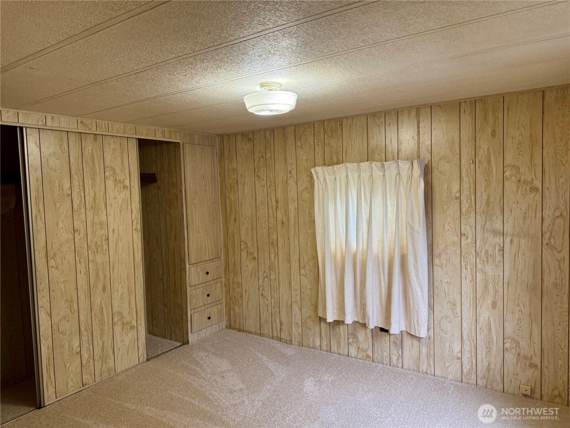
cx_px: 285
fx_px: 395
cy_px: 214
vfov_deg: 56.8
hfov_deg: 71.6
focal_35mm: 24
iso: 200
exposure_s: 1/120
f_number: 1.78
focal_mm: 6.76
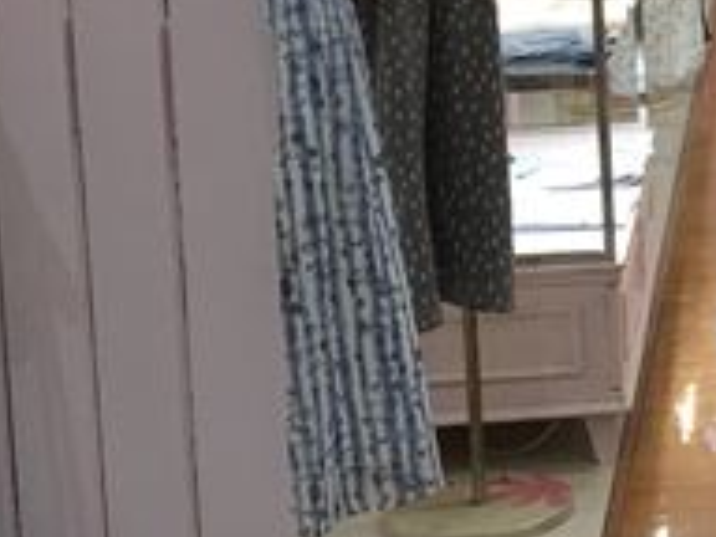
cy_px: -41
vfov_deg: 12.1
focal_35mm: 121
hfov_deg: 14.8
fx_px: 2503
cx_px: 1167
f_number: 2.2
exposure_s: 1/30
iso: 40
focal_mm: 4.15
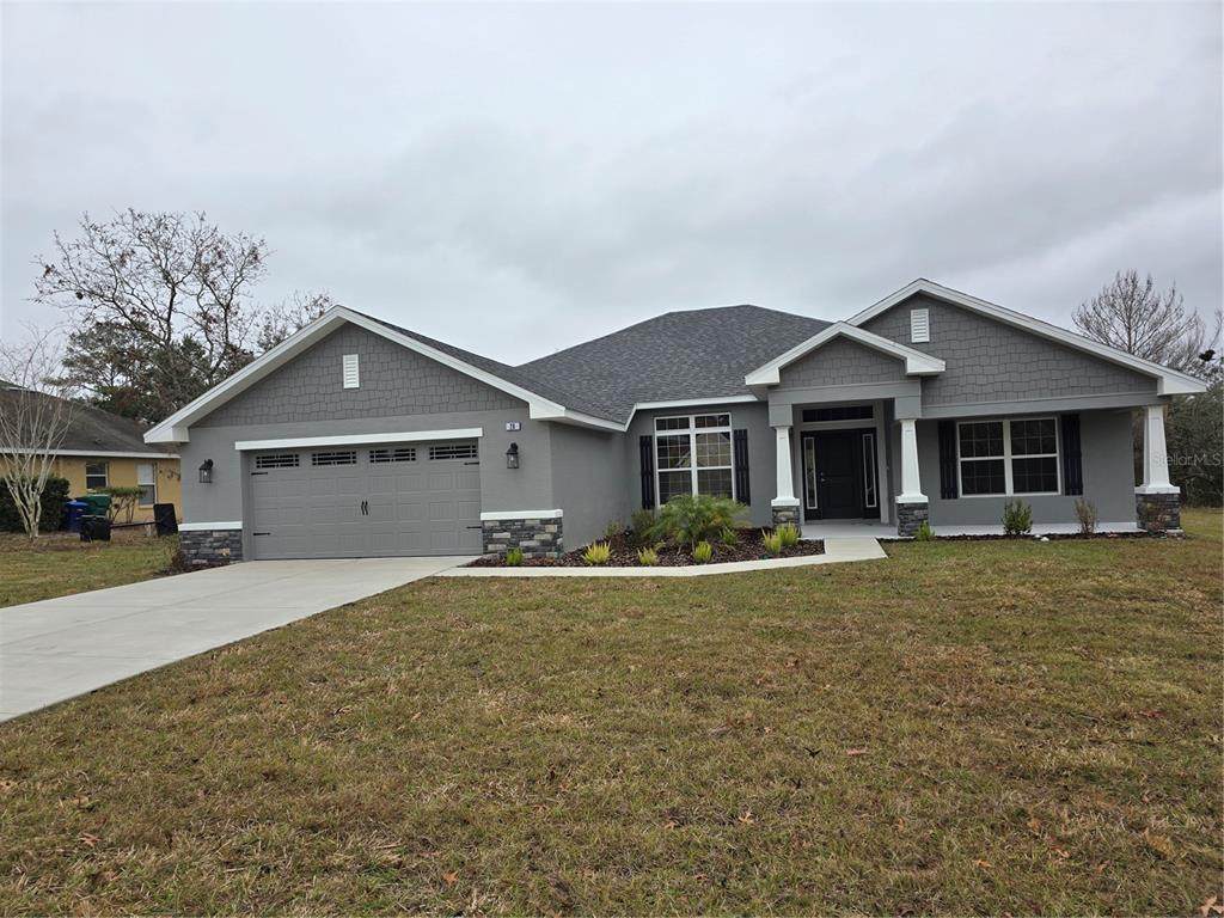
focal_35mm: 23
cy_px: 459
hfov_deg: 73.9
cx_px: 612
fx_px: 813
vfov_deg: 58.9
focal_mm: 6.3
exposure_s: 1/315
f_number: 1.7
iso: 12
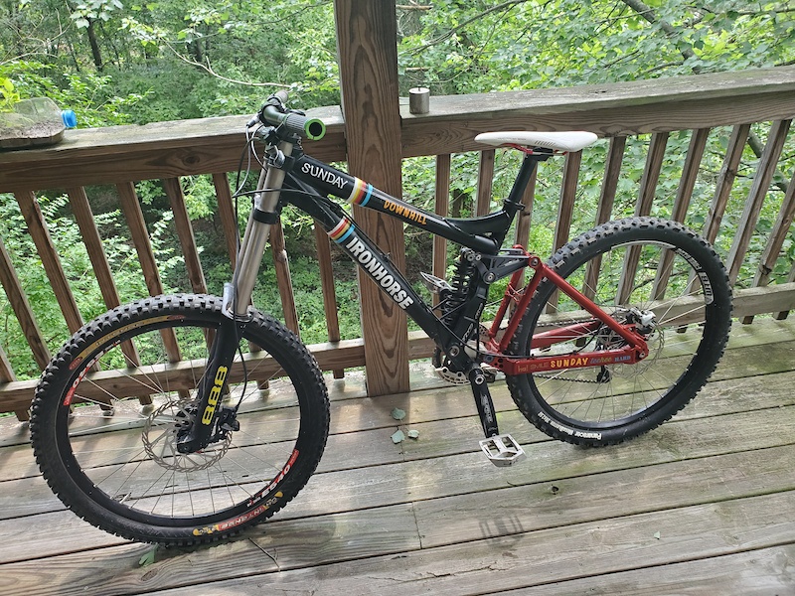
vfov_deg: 53.1
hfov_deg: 67.3
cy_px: 298
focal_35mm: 26
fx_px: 597
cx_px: 398
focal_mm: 4.3
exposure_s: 1/120
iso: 160
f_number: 2.4
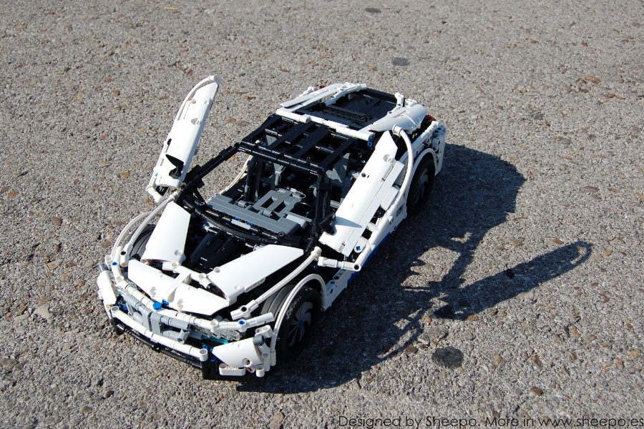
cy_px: 214
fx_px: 644
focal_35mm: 36
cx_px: 322
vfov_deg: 36.9
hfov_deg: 53.1
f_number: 5.6
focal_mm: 24
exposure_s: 1/800
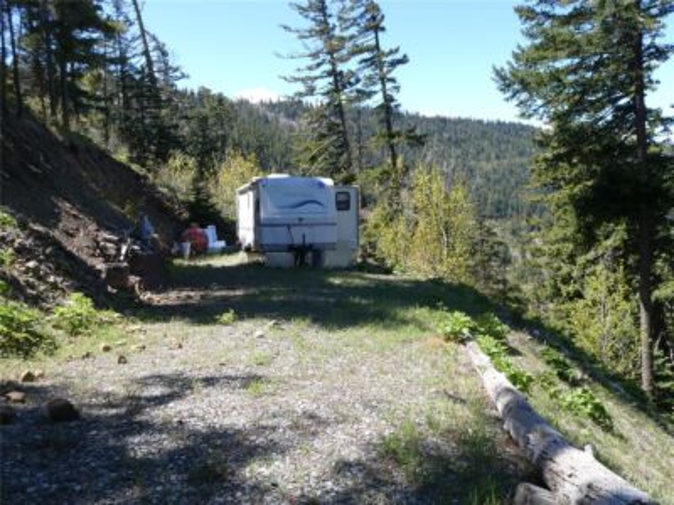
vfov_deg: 45.4
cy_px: 252
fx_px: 604
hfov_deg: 58.4
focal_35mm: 31
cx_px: 337
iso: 80
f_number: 5.6
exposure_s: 1/125
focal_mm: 5.4
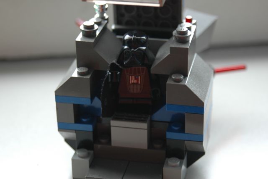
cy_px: 90
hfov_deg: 17.1
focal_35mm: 120
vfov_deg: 11.4
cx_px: 134
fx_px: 893
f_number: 5.6
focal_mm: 80
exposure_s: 1/60
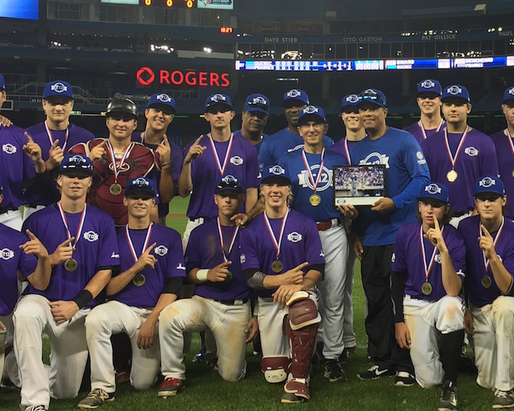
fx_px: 958
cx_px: 387
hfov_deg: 29.5
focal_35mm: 63
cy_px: 146
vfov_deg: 24.1
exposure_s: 1/120
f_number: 2.2
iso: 50
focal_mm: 4.15
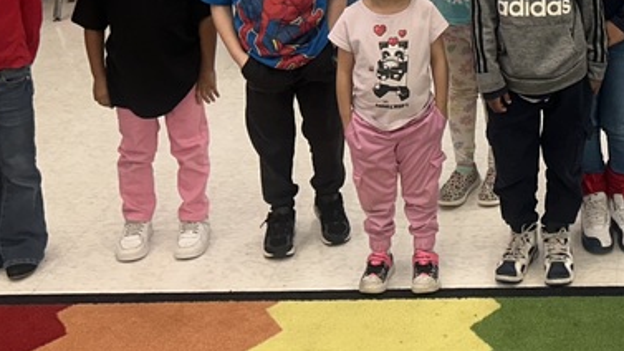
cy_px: -144
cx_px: 614
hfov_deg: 26.2
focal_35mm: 77
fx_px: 1274
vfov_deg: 14.8
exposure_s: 1/120
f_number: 1.5
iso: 100
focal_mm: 5.7
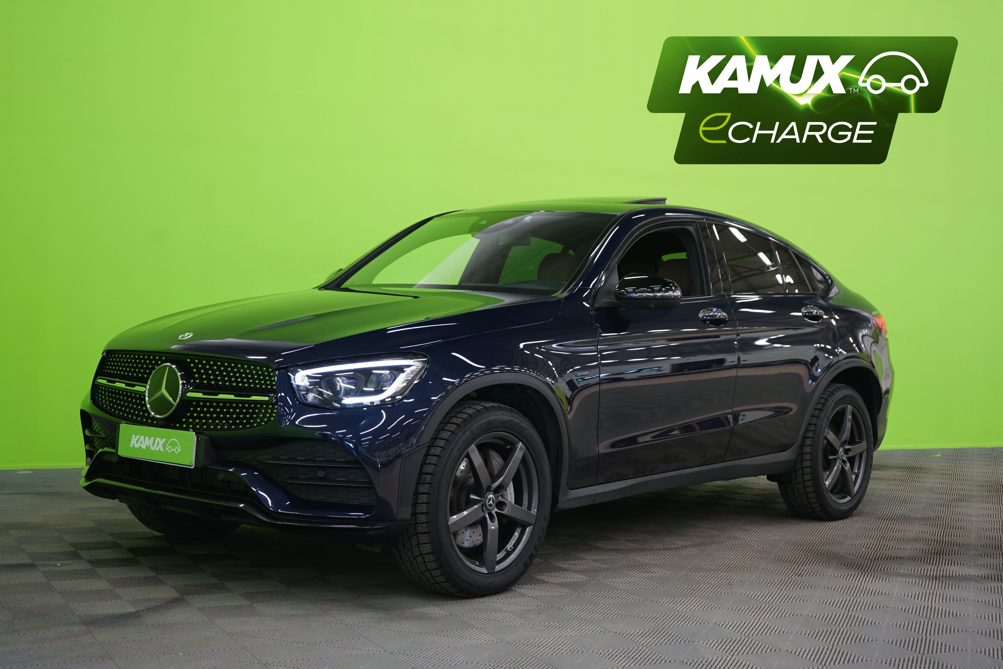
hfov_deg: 41.1
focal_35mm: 48
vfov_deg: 28.1
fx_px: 1337
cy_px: 334
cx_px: 502
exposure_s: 1/8
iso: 400
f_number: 4.5
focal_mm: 48
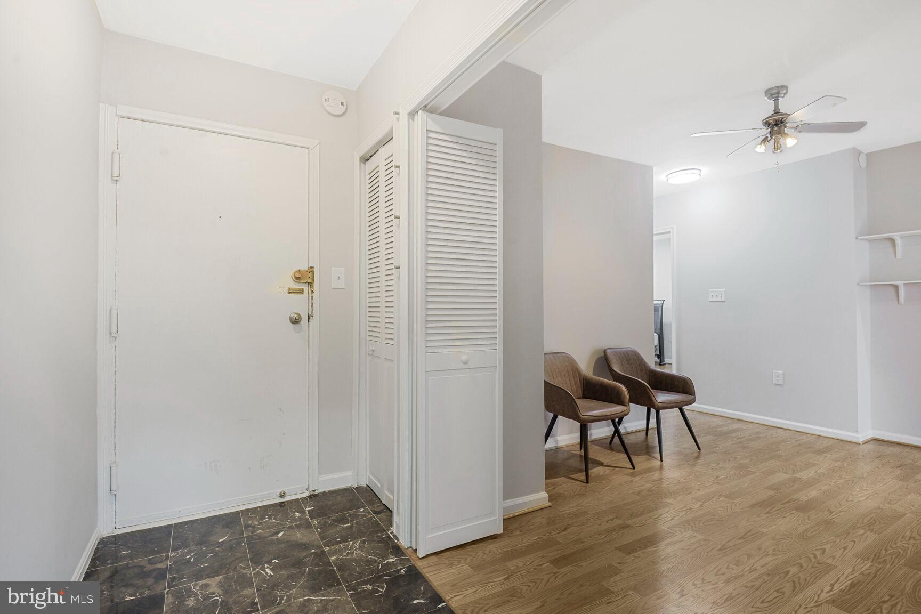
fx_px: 409
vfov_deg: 73.7
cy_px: 307
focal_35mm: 16
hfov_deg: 96.7
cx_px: 460
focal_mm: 16
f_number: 7.1
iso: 200
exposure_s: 1/3
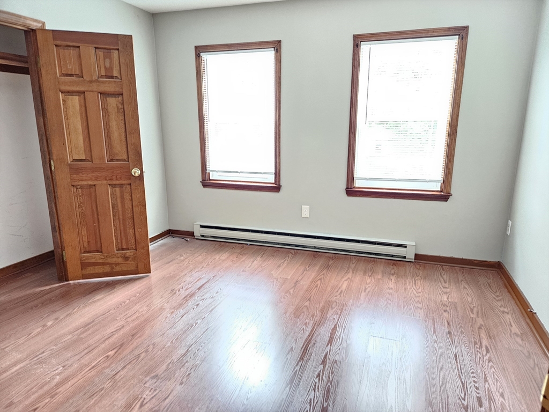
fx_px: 365
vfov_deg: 58.9
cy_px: 206
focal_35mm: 23
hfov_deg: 73.9
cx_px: 274
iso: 500
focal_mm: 5.4
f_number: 1.8
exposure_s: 1/40
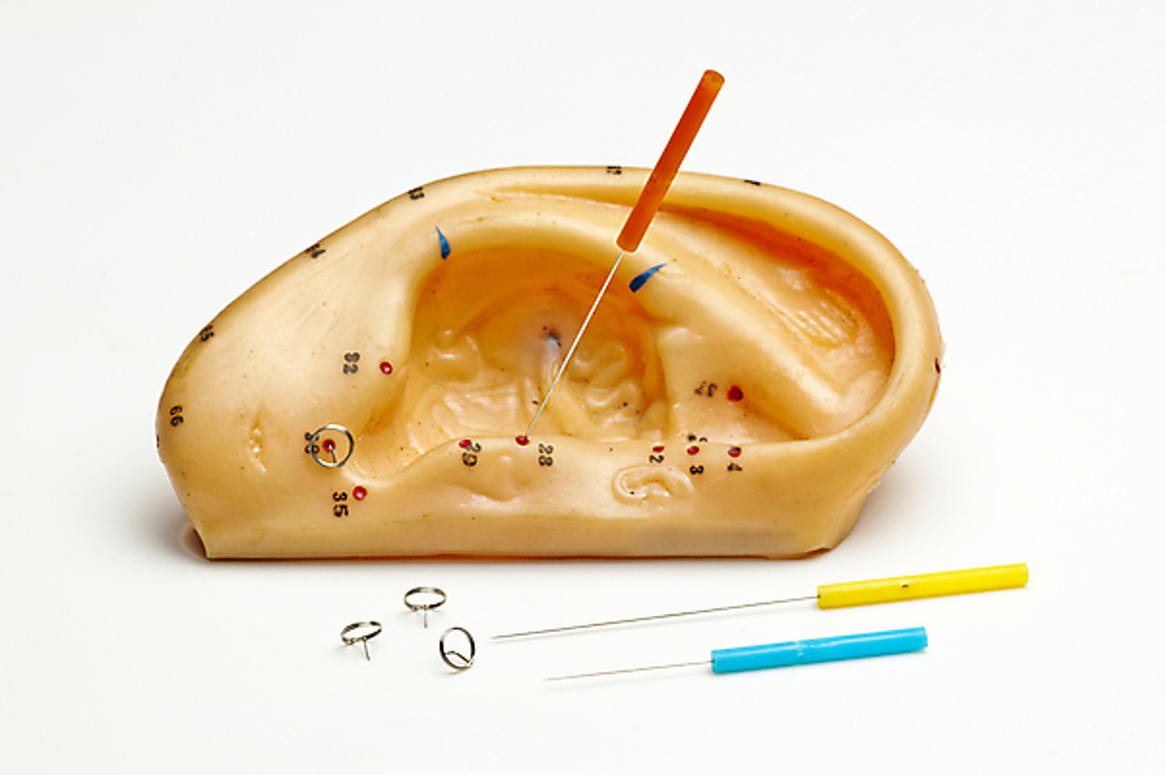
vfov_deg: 10.1
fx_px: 4368
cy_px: 388
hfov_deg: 15.2
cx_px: 583
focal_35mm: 135
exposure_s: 1/6
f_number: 29
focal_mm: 90
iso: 100
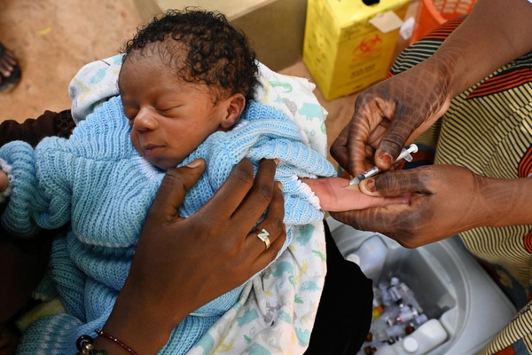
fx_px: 591
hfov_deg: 48.5
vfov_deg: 33.4
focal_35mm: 40
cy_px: 178
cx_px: 266
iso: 5000
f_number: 8
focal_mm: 40
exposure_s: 1/320
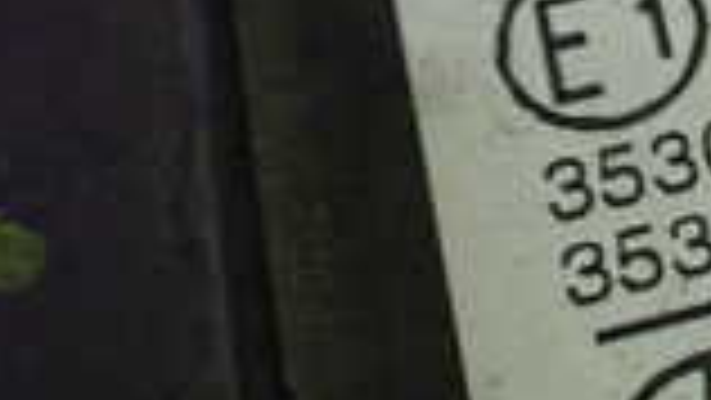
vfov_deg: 9.8
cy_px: 171
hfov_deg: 15.1
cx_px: 1251
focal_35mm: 124
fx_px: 2339
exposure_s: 1/100
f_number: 2.3
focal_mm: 5.4
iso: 800
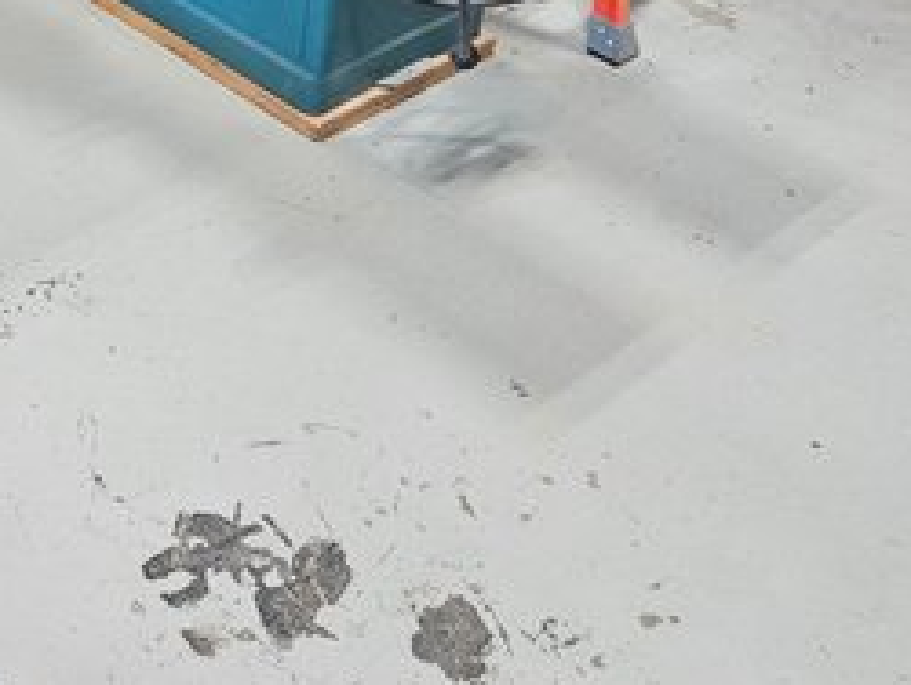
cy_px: -162
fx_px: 1528
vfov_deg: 23.0
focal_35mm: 58
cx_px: -86
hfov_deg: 29.9
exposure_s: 1/120
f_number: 1.8
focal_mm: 5.4
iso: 200
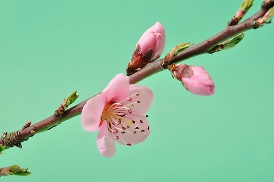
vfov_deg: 6.4
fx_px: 1623
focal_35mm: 214
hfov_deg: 9.7
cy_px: 90
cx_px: 136
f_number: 14
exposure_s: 1/125
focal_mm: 135
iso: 200
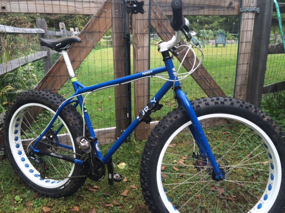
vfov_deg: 48.2
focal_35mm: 29
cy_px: 106
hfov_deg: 61.7
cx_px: 142
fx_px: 239
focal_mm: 4.15
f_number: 2.2
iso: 32
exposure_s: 1/291
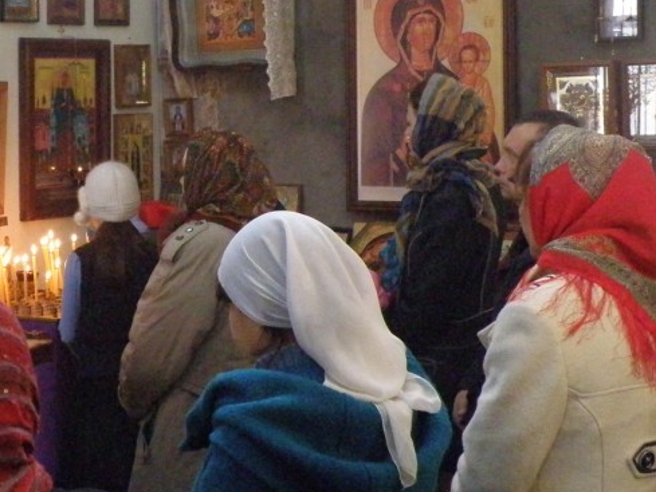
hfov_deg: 21.4
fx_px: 1706
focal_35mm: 90
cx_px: 107
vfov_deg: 16.4
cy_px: 146
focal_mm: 7.68
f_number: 3.3
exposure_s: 1/80
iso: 800
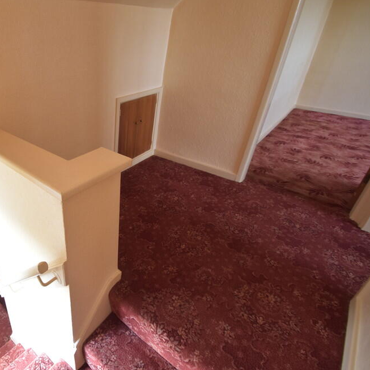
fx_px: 242
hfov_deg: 70.3
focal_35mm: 20
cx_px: 97
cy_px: 178
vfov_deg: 74.8
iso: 800
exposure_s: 1/60
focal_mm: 10
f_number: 5.6
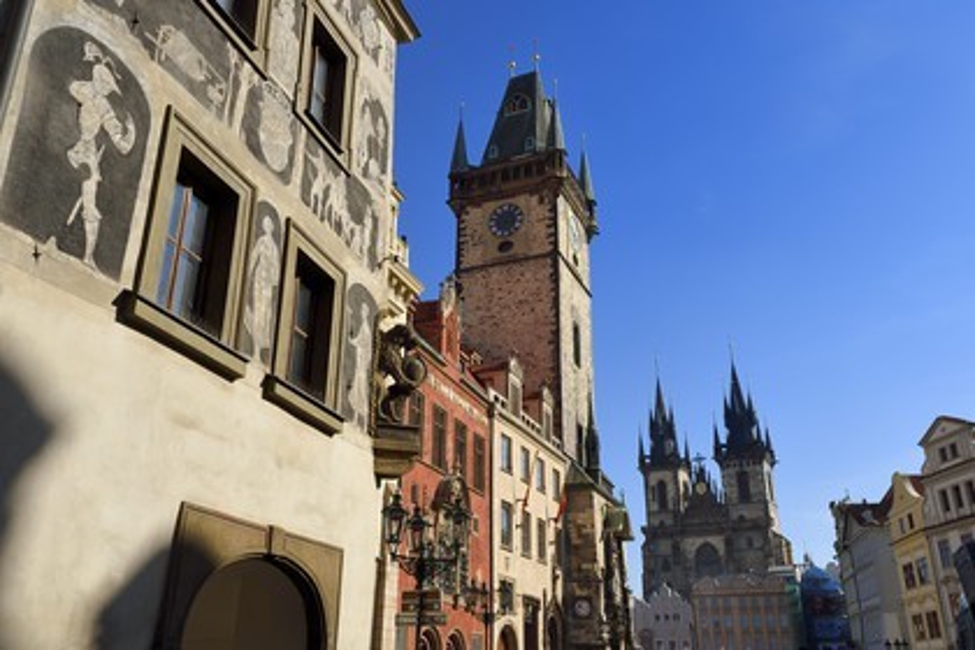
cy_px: 325
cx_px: 488
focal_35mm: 32
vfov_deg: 41.1
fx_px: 867
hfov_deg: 58.7
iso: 200
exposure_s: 1/250
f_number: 14
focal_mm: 32
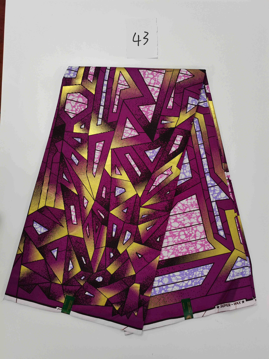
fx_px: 269
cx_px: 134
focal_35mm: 26
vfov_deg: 67.3
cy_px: 180
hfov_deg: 53.1
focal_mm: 5.58
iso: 125
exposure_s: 1/100
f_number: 1.8
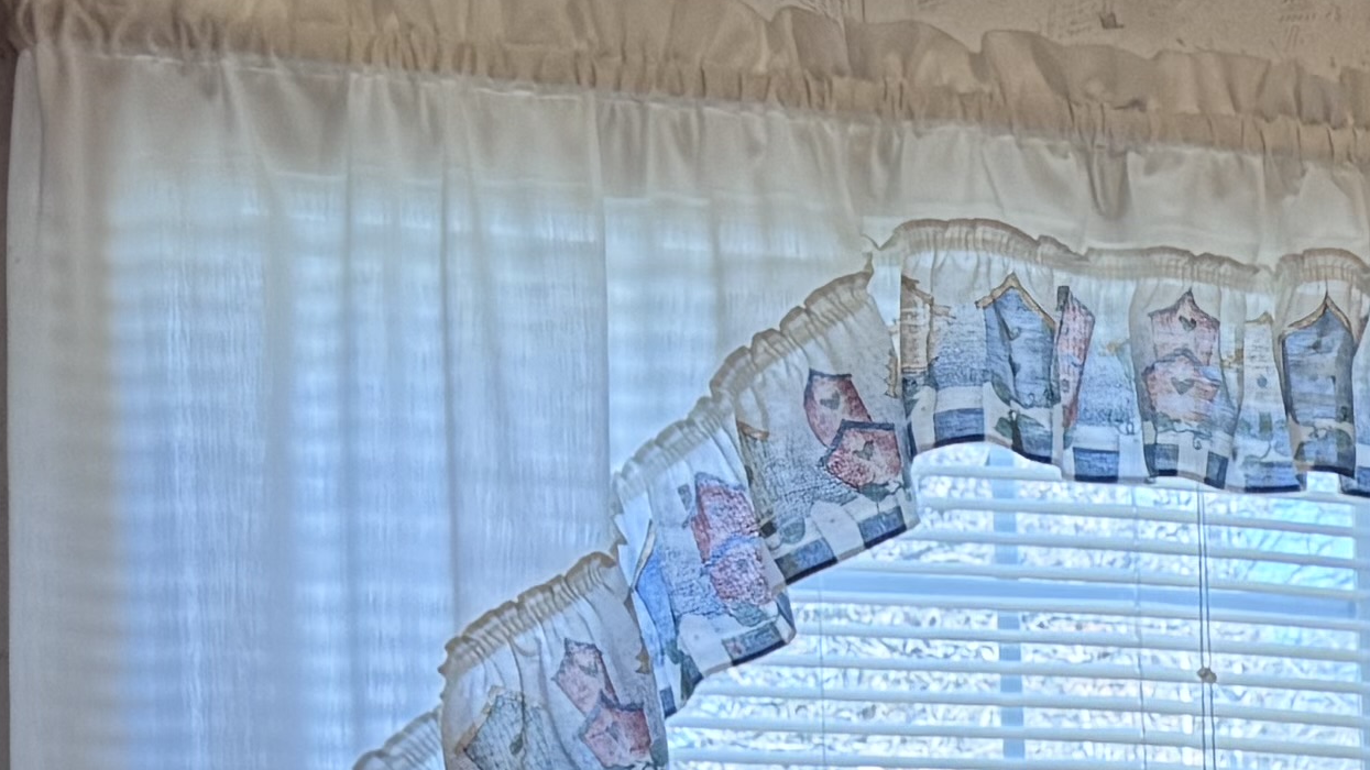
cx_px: 2840
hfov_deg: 14.4
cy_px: 1586
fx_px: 4359
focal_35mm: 120
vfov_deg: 9.4
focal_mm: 6.76
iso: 80
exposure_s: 1/120
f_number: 1.78
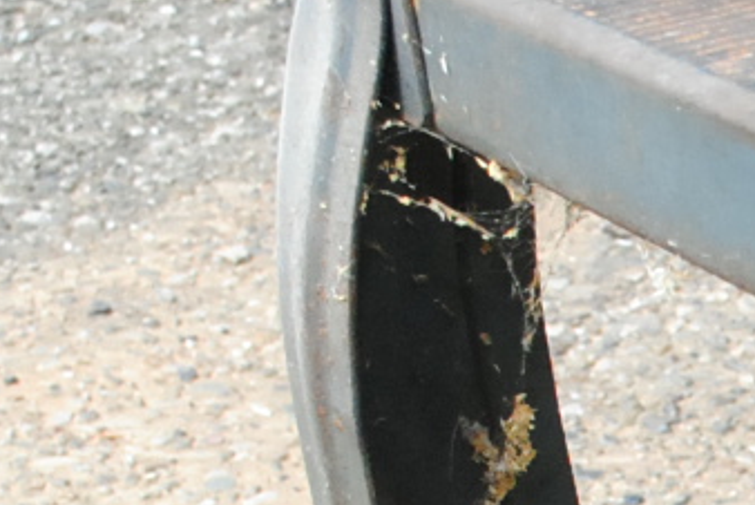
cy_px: 1330
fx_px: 6129
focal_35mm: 292
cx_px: 1805
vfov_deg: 4.6
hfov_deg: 6.7
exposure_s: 1/200
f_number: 8
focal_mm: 34
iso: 800
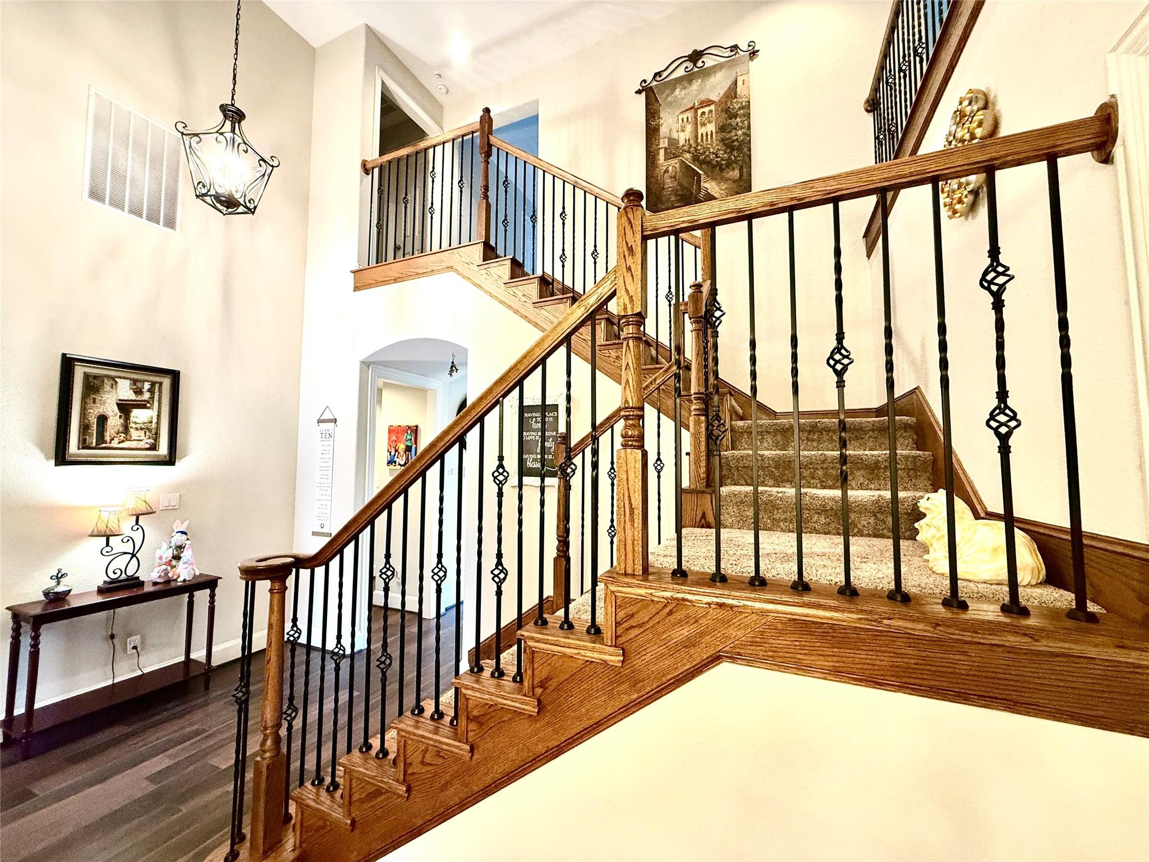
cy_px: 431
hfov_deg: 102.1
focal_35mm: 14
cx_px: 574
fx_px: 465
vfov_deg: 85.7
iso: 400
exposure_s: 1/60
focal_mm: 2.22
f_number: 2.2
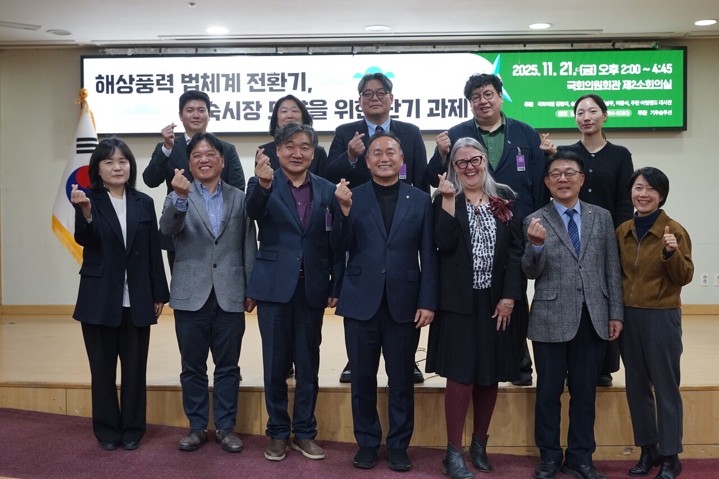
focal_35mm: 43
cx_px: 360
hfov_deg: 45.4
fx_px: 859
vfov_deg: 31.2
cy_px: 240
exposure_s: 1/160
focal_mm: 43
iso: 1250
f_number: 4
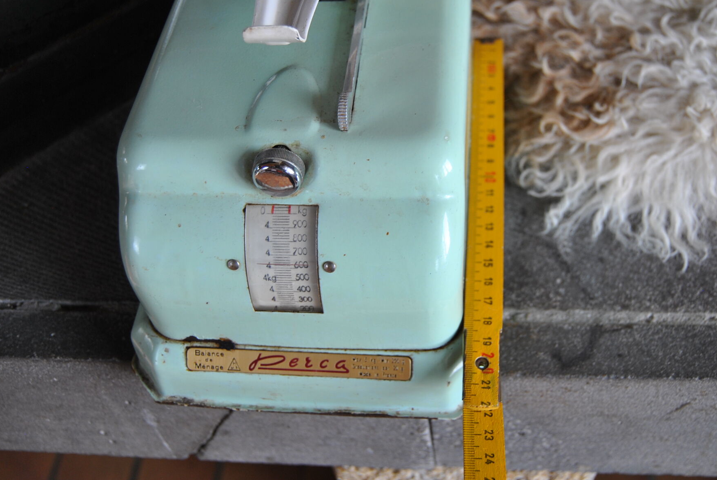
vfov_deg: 31.3
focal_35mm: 43
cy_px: 223
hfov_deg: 45.3
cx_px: 392
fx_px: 857
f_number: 4
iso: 200
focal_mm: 26
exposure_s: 1/40
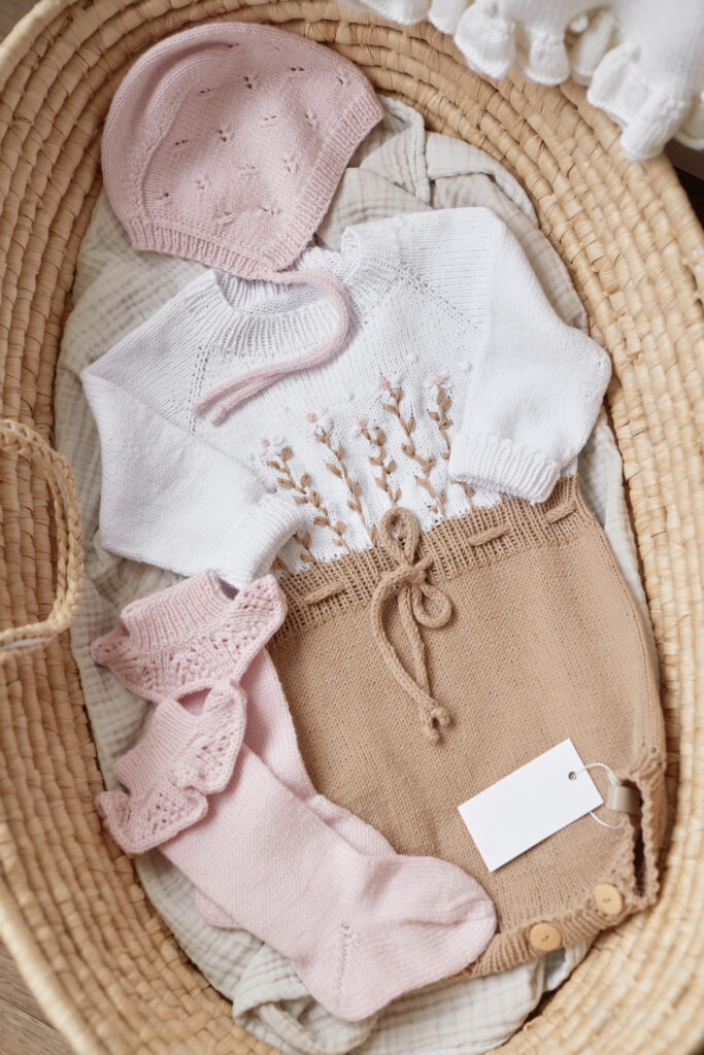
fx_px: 1466
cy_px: 528
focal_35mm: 50
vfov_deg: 39.6
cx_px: 352
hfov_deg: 27.0
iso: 160
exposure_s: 1/250
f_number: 3.5
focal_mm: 50
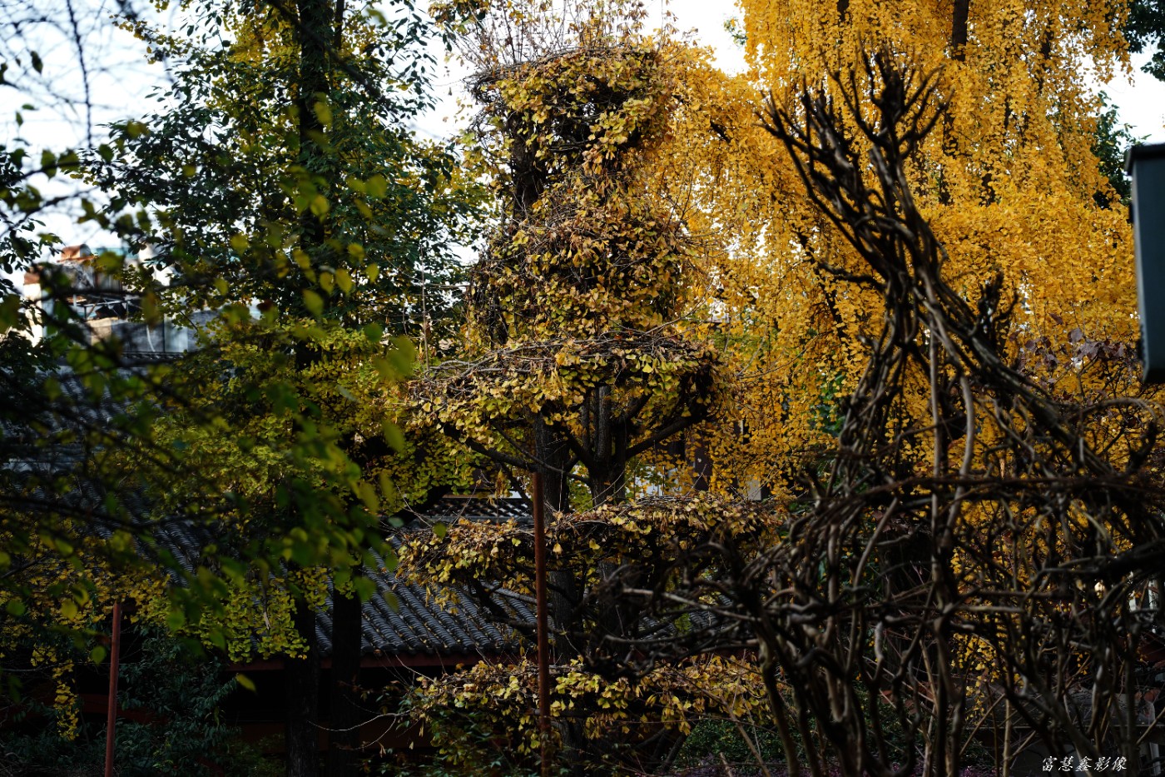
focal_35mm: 106
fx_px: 3430
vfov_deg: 12.9
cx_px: 582
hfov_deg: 19.3
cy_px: 388
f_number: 5.6
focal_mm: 106
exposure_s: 1/160
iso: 400
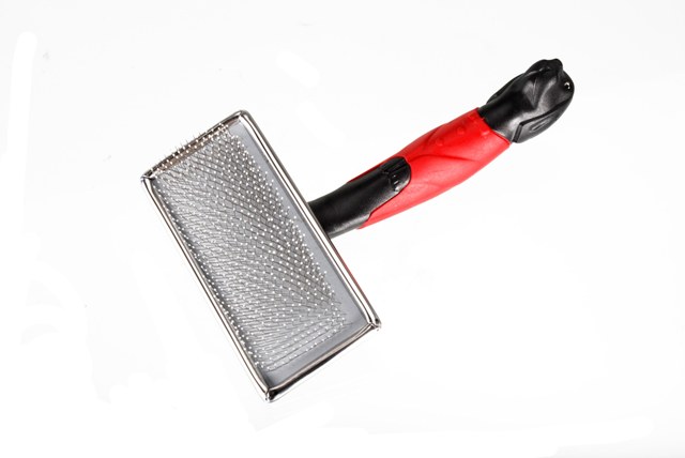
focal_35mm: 72
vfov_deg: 19.0
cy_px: 229
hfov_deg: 28.0
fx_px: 1371
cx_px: 342
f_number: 29
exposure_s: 1/250
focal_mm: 48
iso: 125
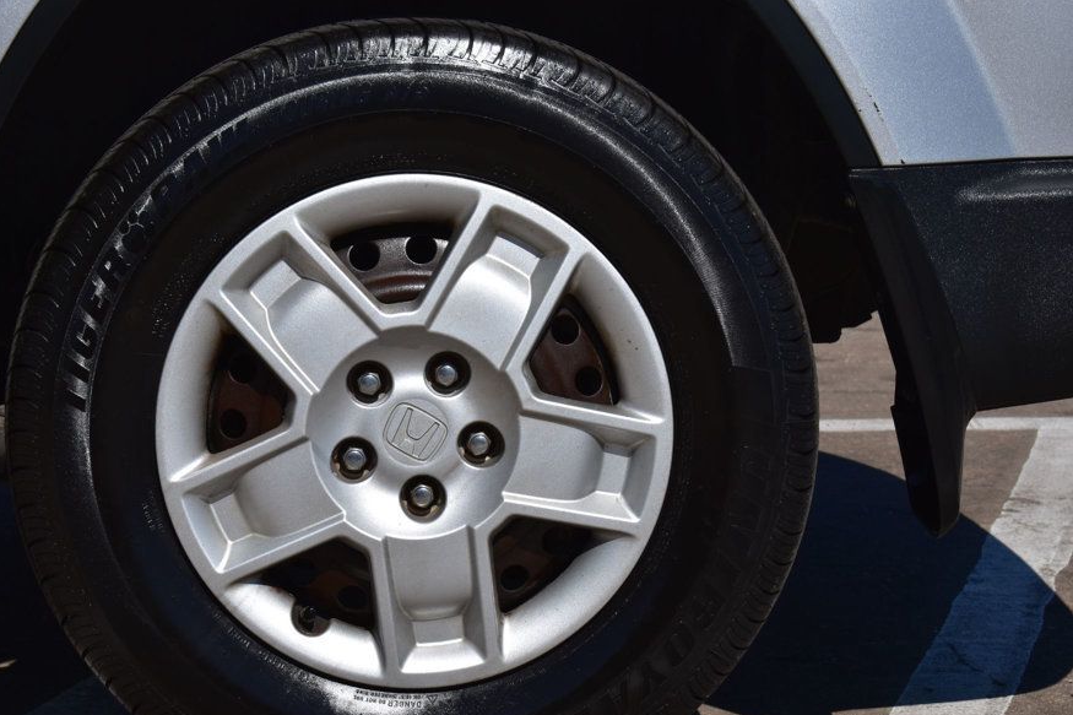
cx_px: 446
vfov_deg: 14.2
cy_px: 416
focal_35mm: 97
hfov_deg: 21.1
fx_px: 2878
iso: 200
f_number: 11
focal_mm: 55
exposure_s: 1/640
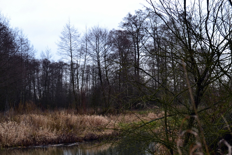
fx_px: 425
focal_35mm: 66
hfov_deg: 30.5
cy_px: 78
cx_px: 116
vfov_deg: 20.6
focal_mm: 44
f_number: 8
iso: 560
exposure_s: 1/60
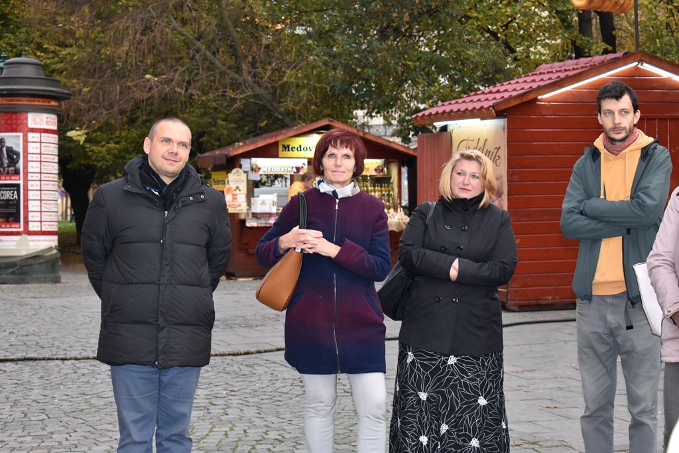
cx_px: 340
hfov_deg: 24.6
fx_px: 1556
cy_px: 226
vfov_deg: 16.6
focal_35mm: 82
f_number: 5.6
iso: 1250
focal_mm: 55
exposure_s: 1/100
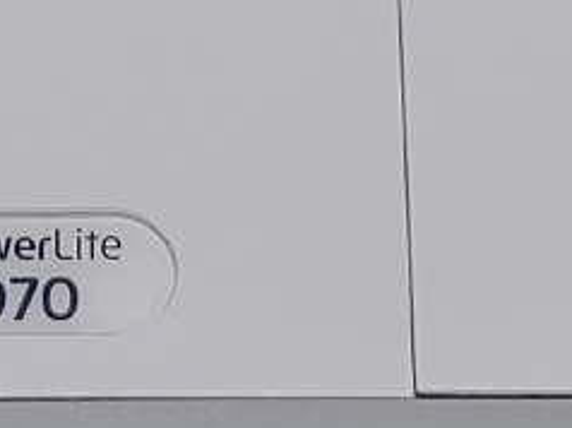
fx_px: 3896
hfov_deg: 8.4
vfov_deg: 6.2
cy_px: -320
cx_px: 89
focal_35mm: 236
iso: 50
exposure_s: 1/202
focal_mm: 4.36
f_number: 1.8
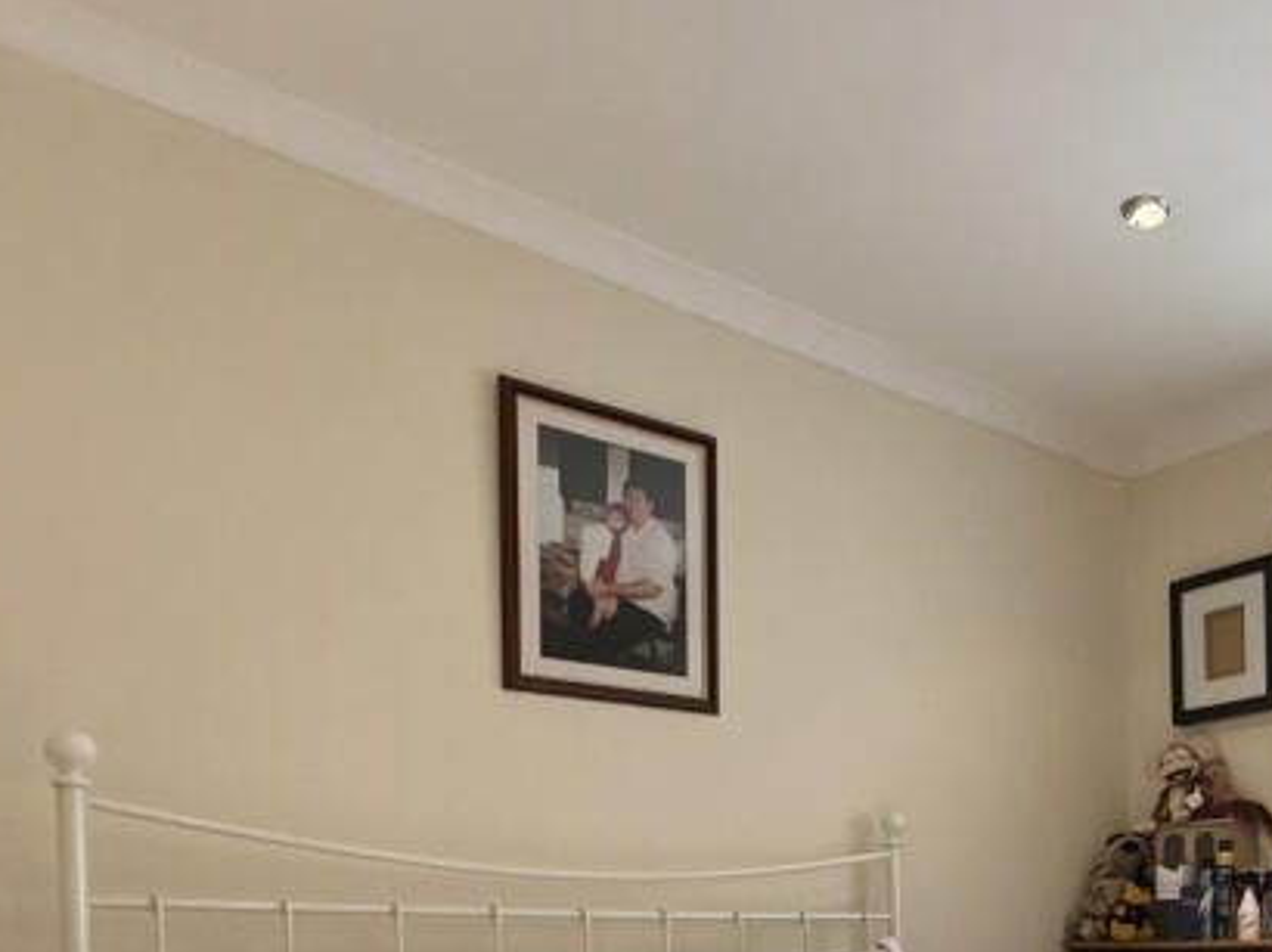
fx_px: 1285
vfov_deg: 36.4
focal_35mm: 35
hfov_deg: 47.9
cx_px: 1114
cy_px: 961
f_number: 2.2
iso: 80
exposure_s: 1/100
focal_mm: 2.22
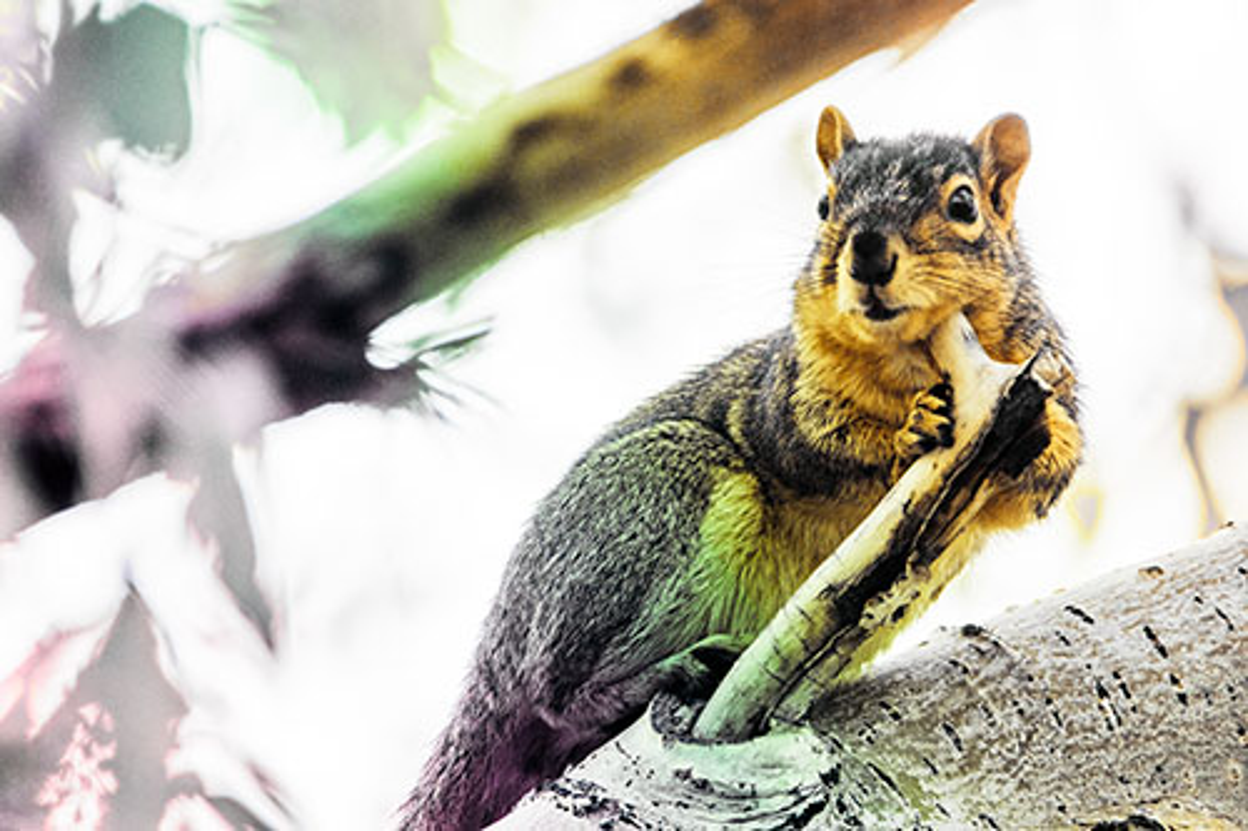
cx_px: 624
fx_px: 41584
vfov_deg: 1.1
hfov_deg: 1.7
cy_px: 416
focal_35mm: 1200
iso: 800
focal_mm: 1200
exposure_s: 1/1250
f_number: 13
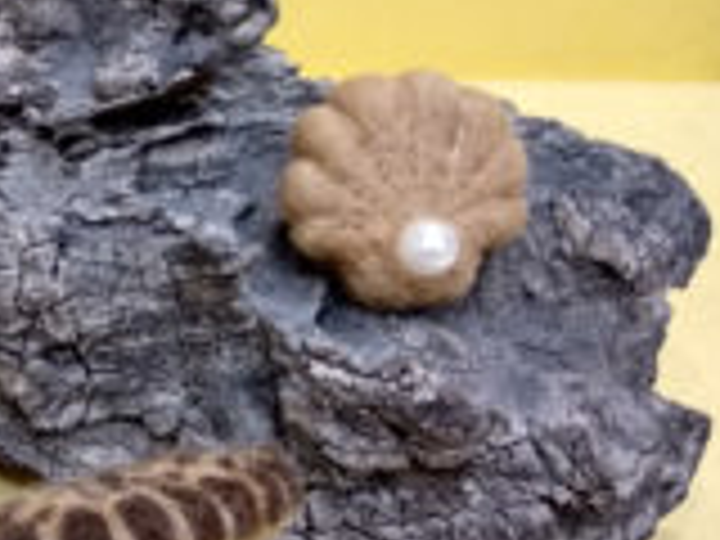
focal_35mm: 73
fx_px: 1518
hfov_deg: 23.1
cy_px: 410
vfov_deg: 20.0
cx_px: -261
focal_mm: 3.81
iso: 640
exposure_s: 1/25
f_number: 2.2
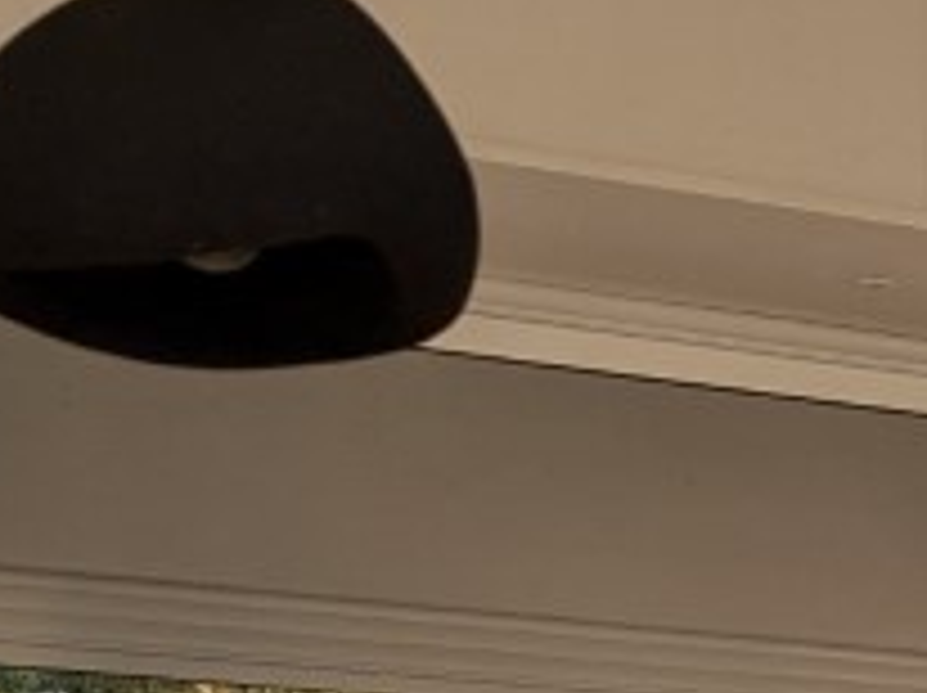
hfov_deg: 13.8
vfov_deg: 10.1
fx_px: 3745
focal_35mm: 140
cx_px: 1058
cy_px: 1143
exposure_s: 1/1002
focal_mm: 6.81
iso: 44
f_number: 1.85
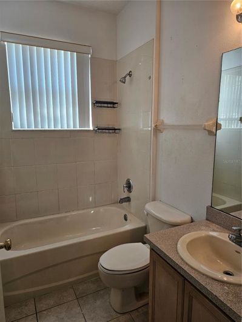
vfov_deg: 73.9
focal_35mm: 23
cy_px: 161
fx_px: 214
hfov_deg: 58.9
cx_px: 121
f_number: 1.7
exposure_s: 1/120
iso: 160
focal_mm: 6.3
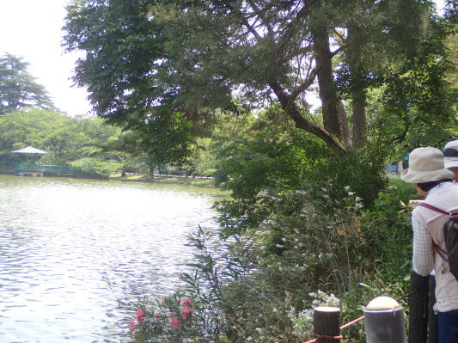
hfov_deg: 31.7
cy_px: 172
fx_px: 807
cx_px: 229
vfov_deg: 24.0
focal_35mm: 61
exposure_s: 1/200
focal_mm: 11.01
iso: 100
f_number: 3.6
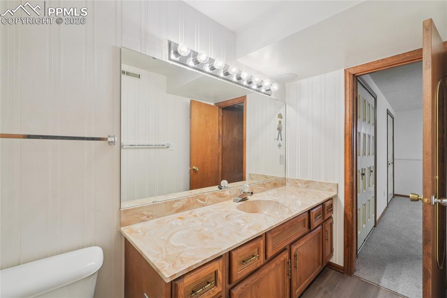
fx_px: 186
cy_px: 149
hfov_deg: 100.4
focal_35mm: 15
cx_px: 224
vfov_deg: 77.3
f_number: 8
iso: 800
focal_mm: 10
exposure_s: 1/8
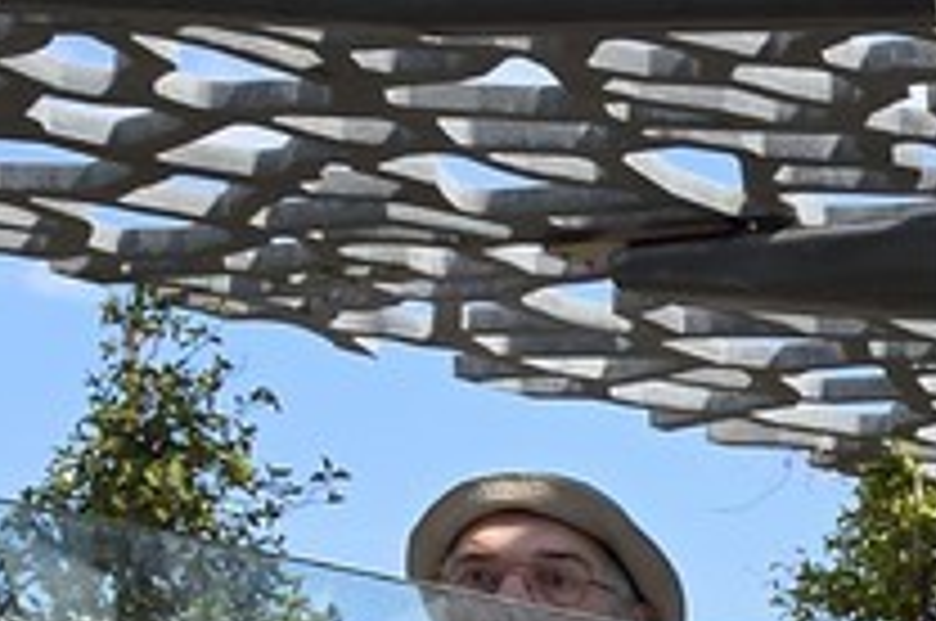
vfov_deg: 7.0
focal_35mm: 185
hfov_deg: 9.0
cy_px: 1418
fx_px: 4803
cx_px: 2853
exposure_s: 1/200
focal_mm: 24
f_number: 9
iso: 200
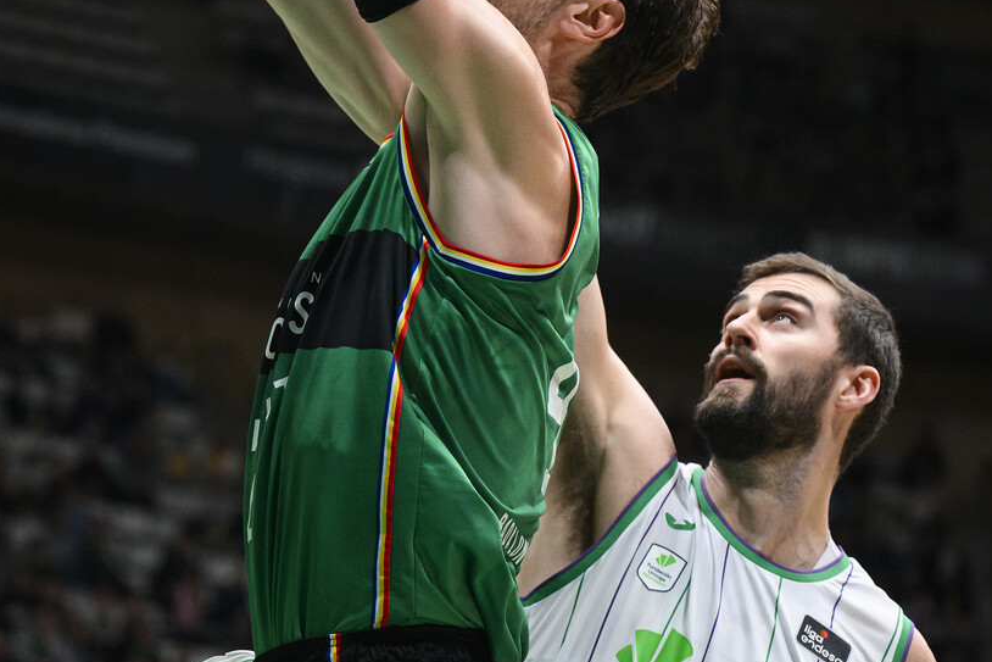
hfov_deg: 11.9
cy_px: 40
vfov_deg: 8.0
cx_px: 356
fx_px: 4740
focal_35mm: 172
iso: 2500
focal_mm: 70
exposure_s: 1/1250
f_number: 2.8
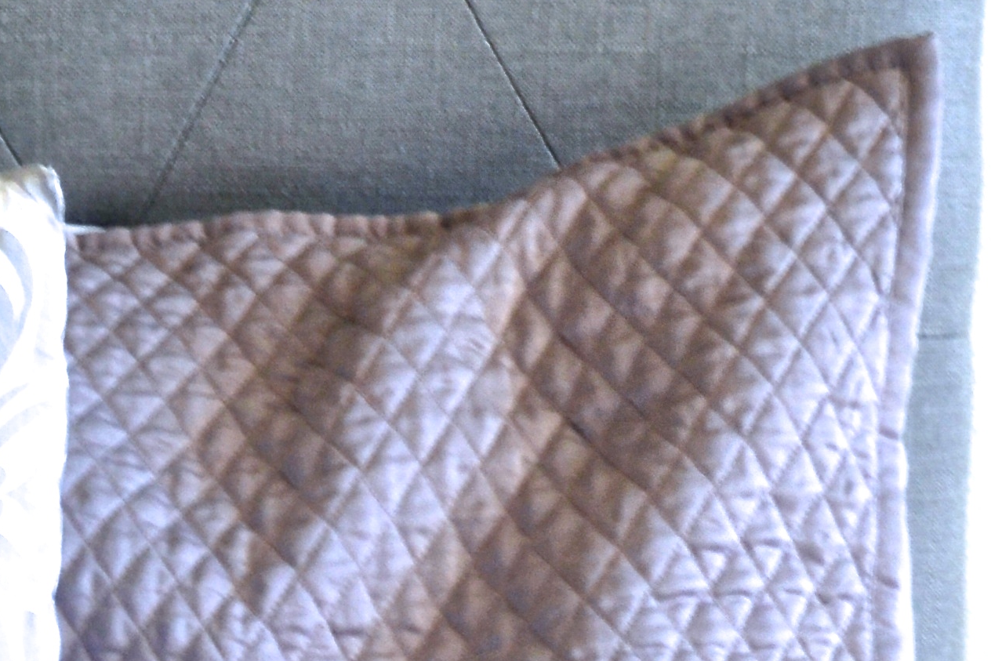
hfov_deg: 11.4
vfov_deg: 7.7
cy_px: 959
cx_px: -379
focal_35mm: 175
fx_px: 4818
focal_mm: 32
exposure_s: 1/80
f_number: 4.8
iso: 400
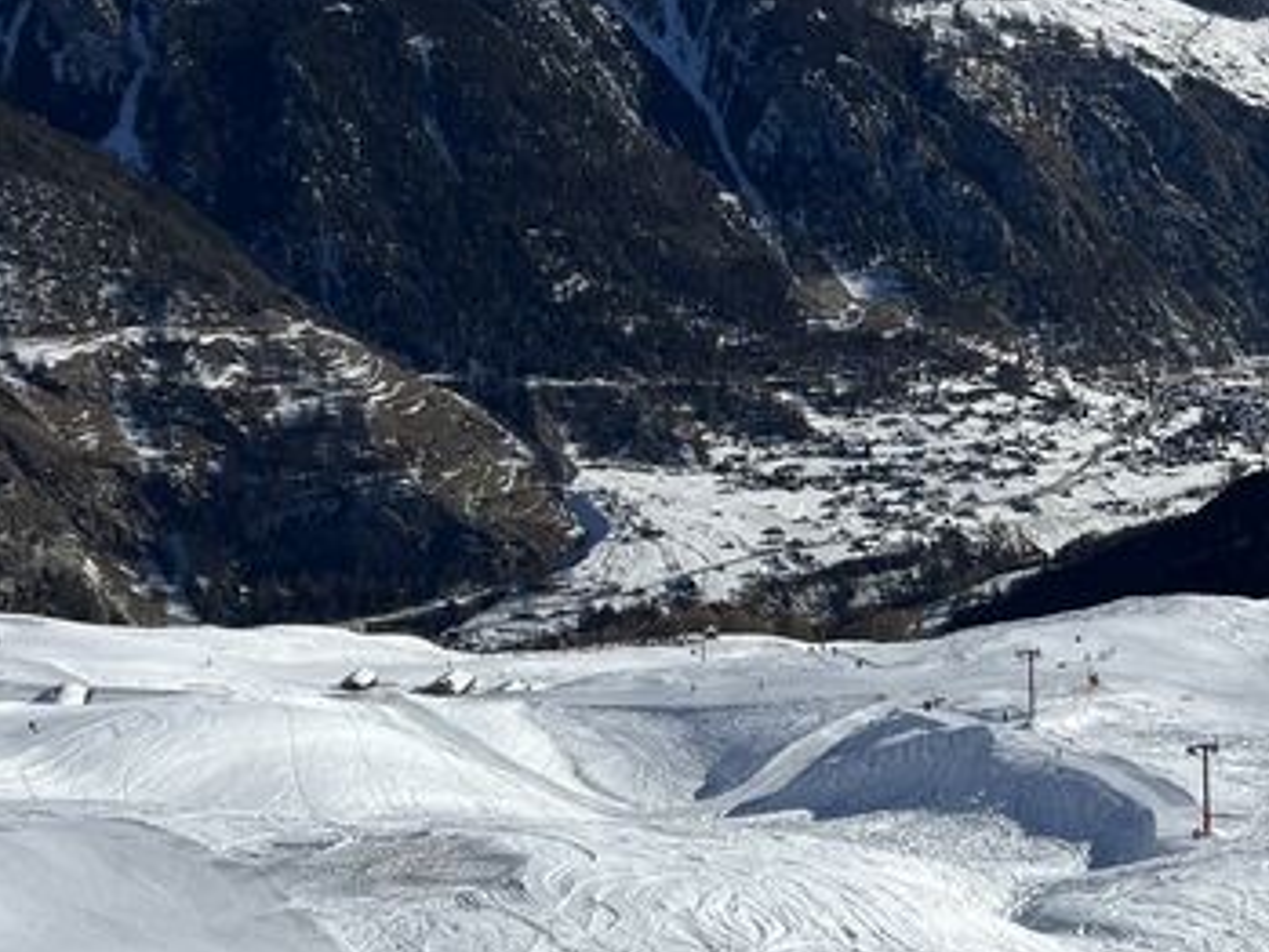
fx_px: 2457
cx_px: 1280
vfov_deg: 21.9
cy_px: 391
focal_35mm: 67
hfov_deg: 27.3
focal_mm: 5.7
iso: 50
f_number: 1.5
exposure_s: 1/11364
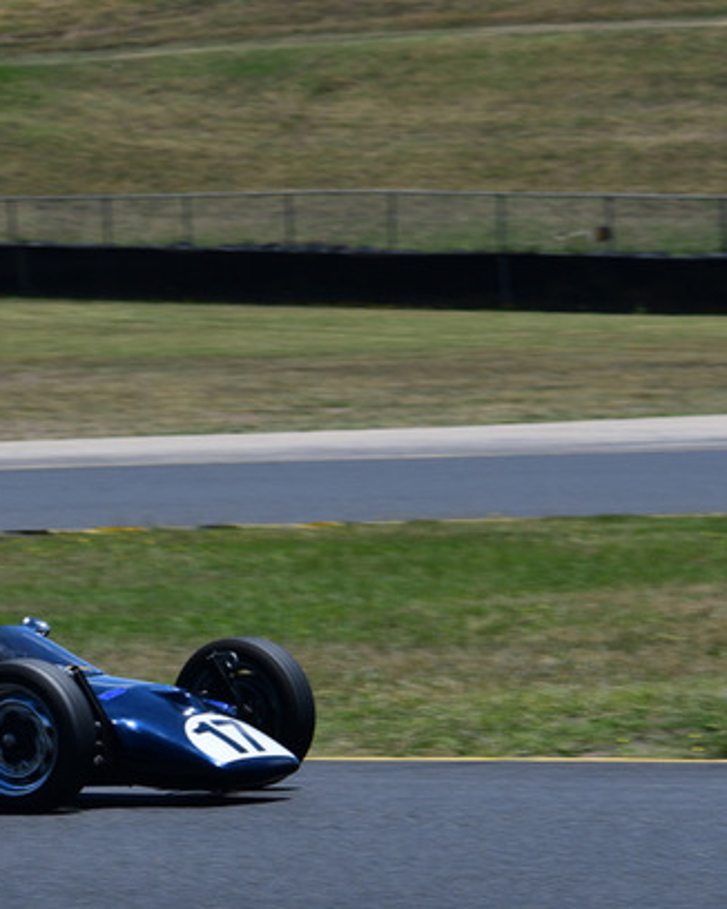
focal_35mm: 337
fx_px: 9071
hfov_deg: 4.6
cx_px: 22
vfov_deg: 5.7
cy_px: 421
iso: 160
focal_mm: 122
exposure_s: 1/320
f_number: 11
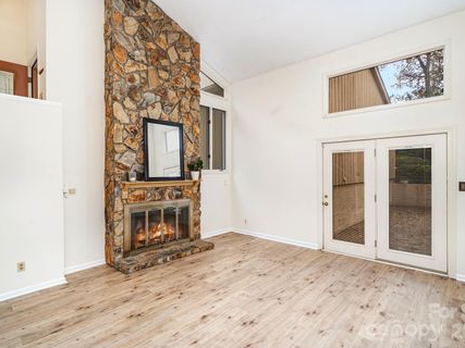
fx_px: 242
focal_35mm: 18
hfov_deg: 87.7
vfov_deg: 71.6
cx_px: 244
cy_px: 172
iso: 400
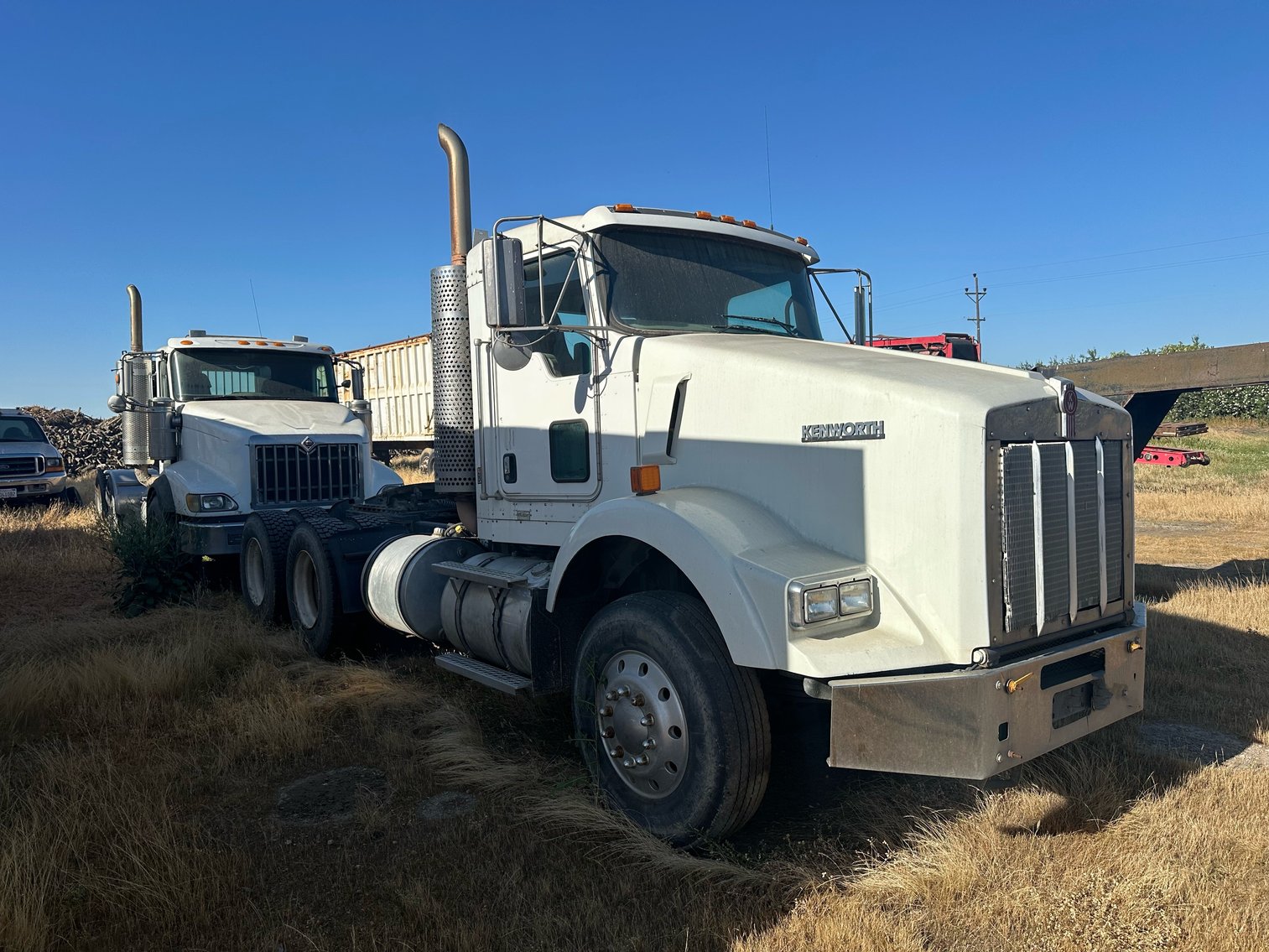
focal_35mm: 24
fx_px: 880
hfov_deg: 71.6
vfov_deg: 56.8
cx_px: 634
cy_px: 476
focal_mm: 6.86
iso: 80
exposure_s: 1/5848
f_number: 1.78
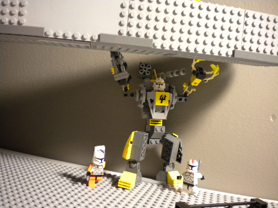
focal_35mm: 35
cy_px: 104
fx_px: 281
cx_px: 139
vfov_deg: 40.7
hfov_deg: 52.6
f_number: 3.1
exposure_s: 1/29.6
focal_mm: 6.3
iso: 400
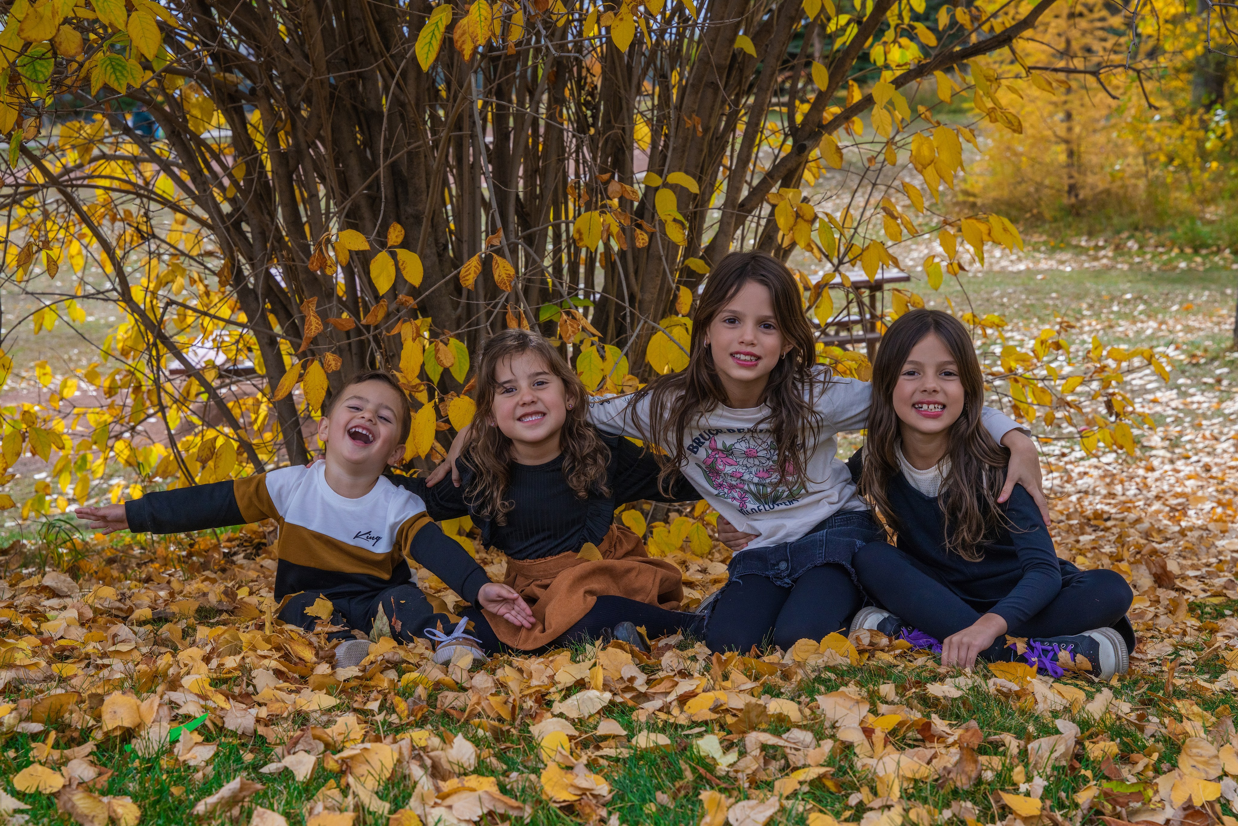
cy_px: 413
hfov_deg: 40.0
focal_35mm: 50
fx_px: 1702
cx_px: 619
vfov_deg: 27.3
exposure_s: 1/1250
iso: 320
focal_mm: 49.5
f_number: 5.6
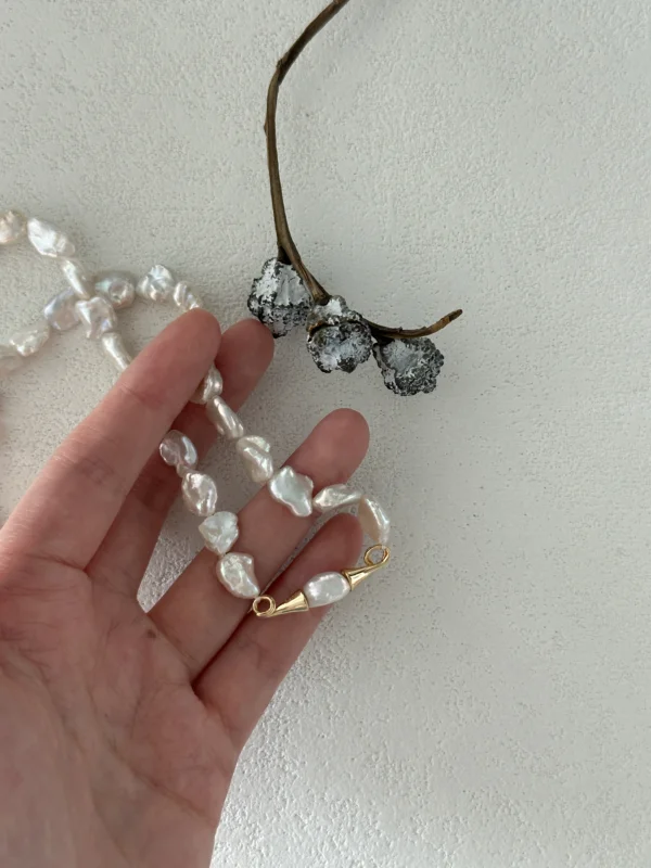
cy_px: 434
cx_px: 326
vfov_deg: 39.7
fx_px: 1204
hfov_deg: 30.3
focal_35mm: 48
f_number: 1.78
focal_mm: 6.86
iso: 80
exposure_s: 1/66
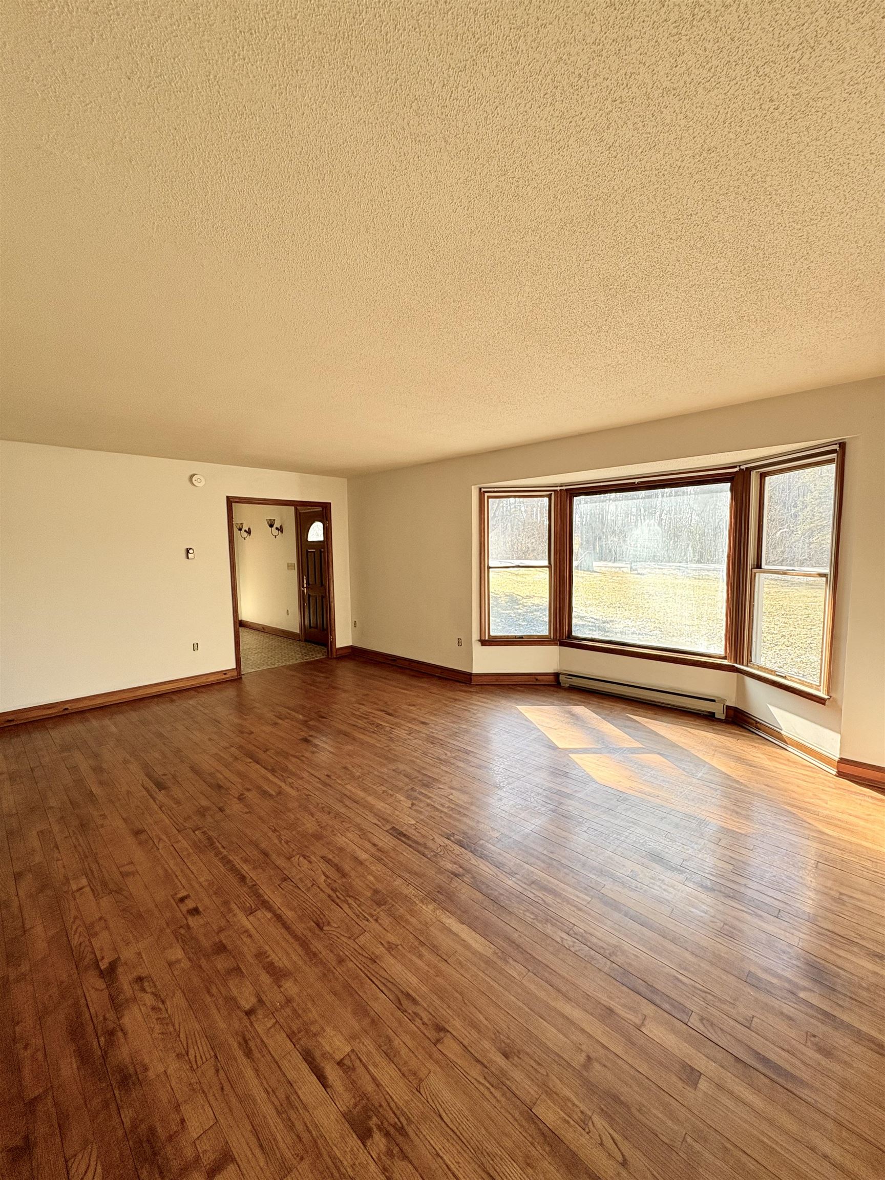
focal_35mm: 14
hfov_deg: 85.7
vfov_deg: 102.1
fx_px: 477
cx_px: 442
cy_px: 590
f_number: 2.2
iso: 64
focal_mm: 2.22
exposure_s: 1/99
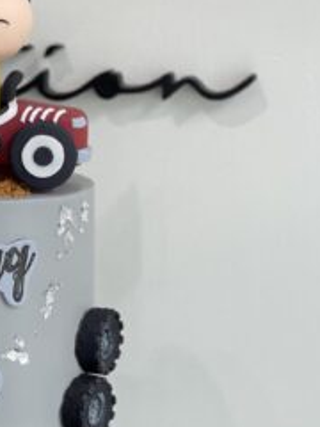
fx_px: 1750
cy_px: 238
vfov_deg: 13.9
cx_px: -25
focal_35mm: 142
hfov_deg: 10.3
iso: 80
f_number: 2.2
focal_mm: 7.5
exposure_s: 1/100
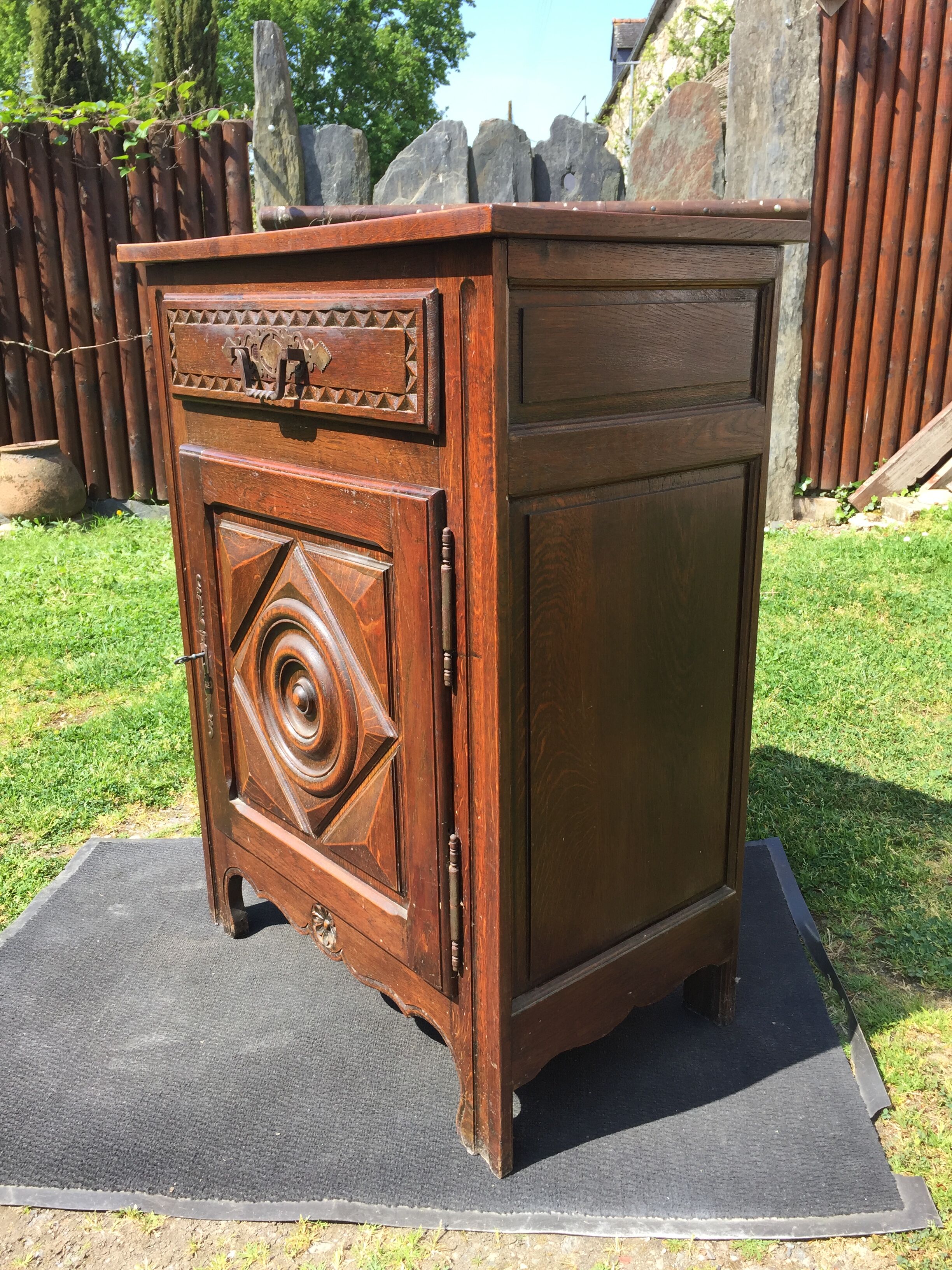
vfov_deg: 61.7
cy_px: 635
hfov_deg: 48.2
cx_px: 476
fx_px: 1063
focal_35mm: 29
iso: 32
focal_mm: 4.15
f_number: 2.2
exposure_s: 1/507
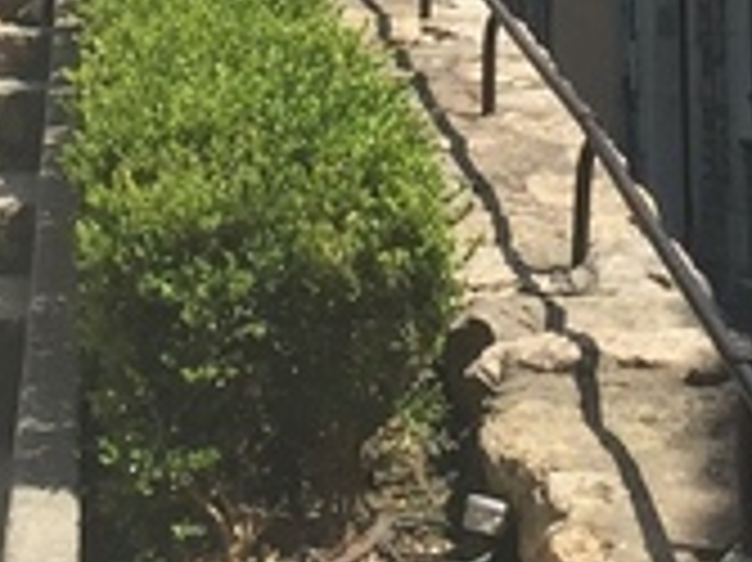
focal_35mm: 178
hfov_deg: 11.1
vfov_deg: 7.7
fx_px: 3864
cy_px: -791
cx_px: 419
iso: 32
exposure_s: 1/1412
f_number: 2.2
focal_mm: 4.15
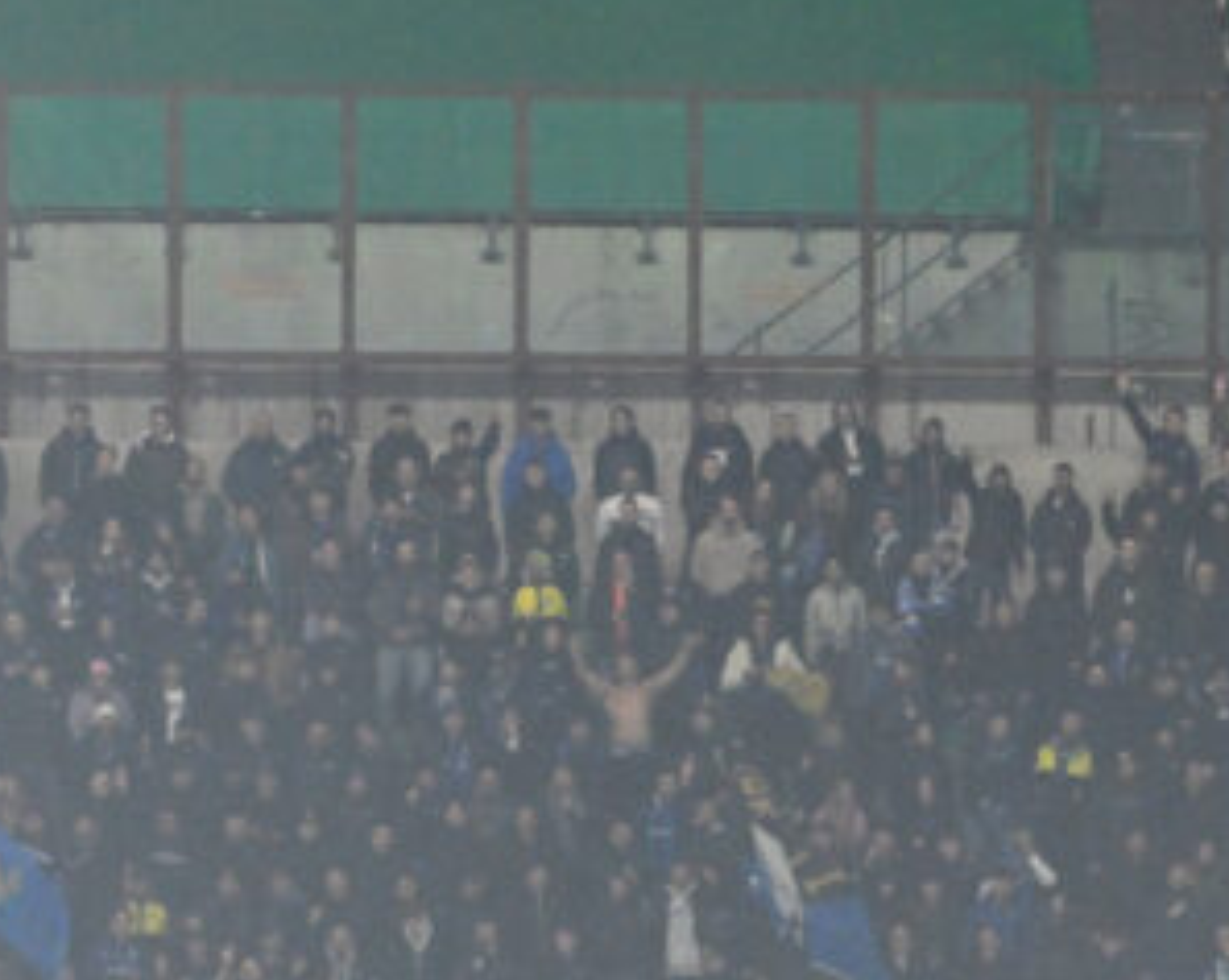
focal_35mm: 583
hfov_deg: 3.3
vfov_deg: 2.6
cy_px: 1205
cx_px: 770
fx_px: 21185
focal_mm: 180
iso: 2000
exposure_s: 1/125
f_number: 5.6
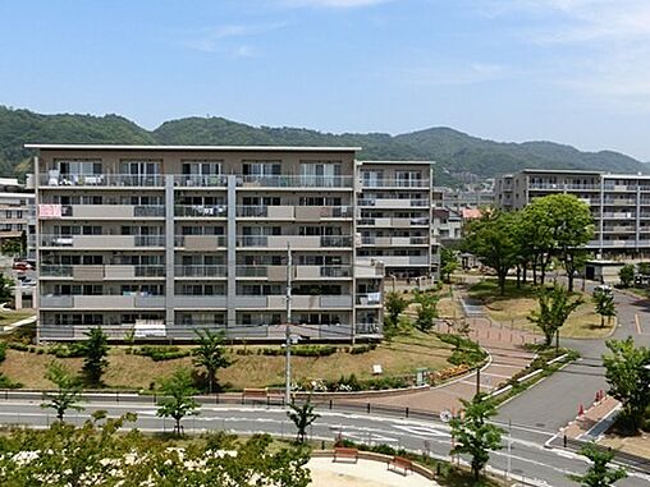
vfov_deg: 37.7
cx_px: 325
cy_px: 244
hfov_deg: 49.0
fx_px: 714
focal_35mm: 38
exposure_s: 1/800
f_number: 3.9
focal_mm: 6.67
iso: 80
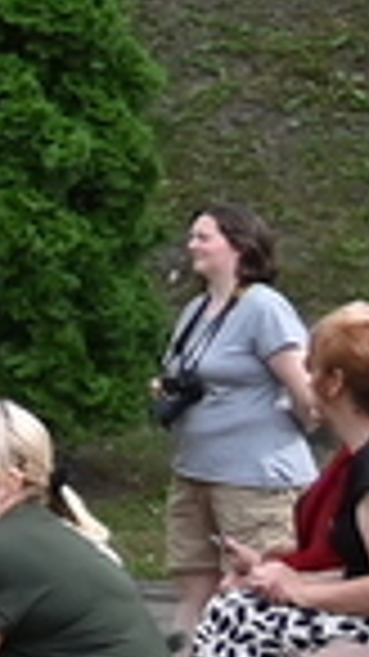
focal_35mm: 207
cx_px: -2169
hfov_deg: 4.1
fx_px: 3605
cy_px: -119
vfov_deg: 10.3
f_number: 6.3
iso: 100
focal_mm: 24
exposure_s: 1/250
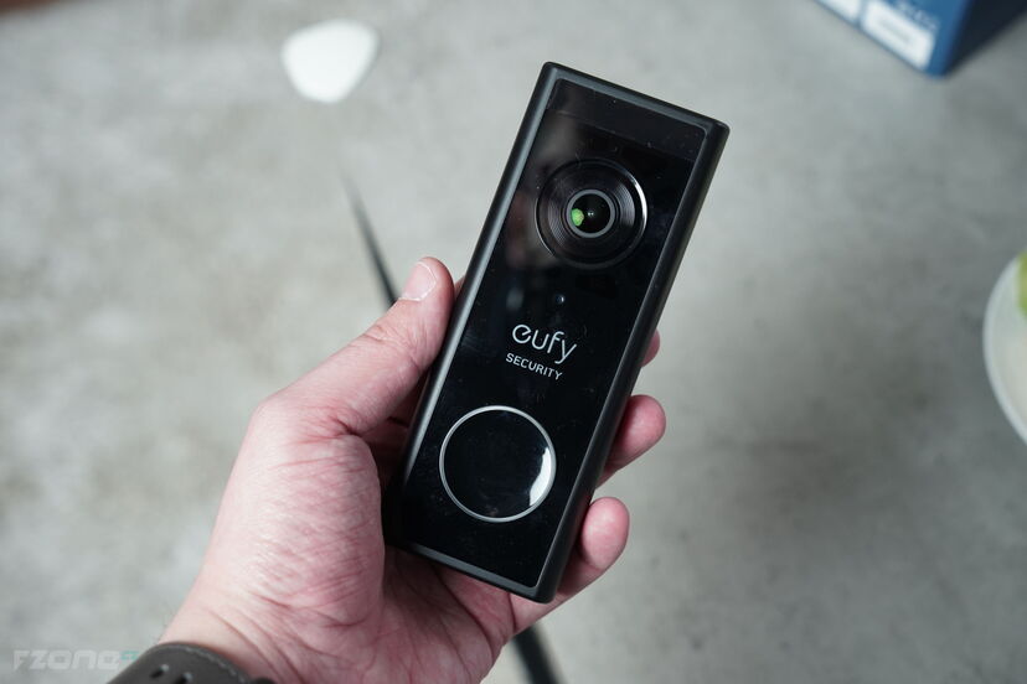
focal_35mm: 40
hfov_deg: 48.5
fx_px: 1141
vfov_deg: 33.4
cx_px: 514
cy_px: 342
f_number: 5
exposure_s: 1/125
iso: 1250
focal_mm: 40
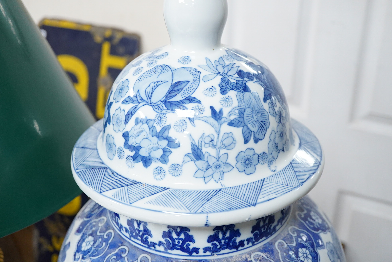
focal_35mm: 45
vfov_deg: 29.9
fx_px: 490
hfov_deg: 43.6
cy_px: 131
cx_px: 196
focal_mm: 30
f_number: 3.5
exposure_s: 1/125
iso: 2000
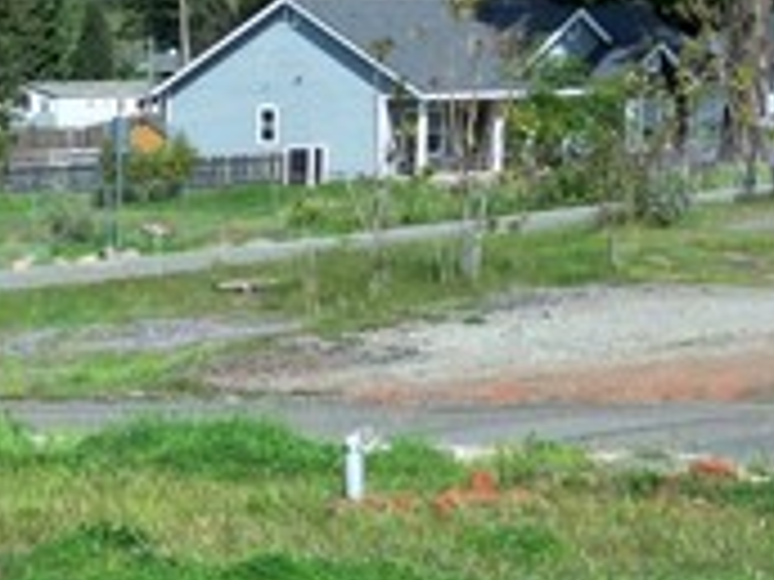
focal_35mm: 143
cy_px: 688
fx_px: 3197
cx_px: -40
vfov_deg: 10.2
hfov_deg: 13.6
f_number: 1.7
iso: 100
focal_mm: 6.72
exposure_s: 1/2000
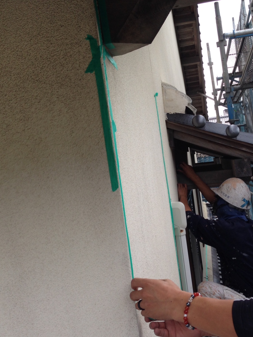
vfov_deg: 42.1
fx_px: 438
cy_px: 169
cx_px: 162
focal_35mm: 45
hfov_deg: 32.0
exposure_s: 1/448
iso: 50
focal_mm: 4.12
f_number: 2.4
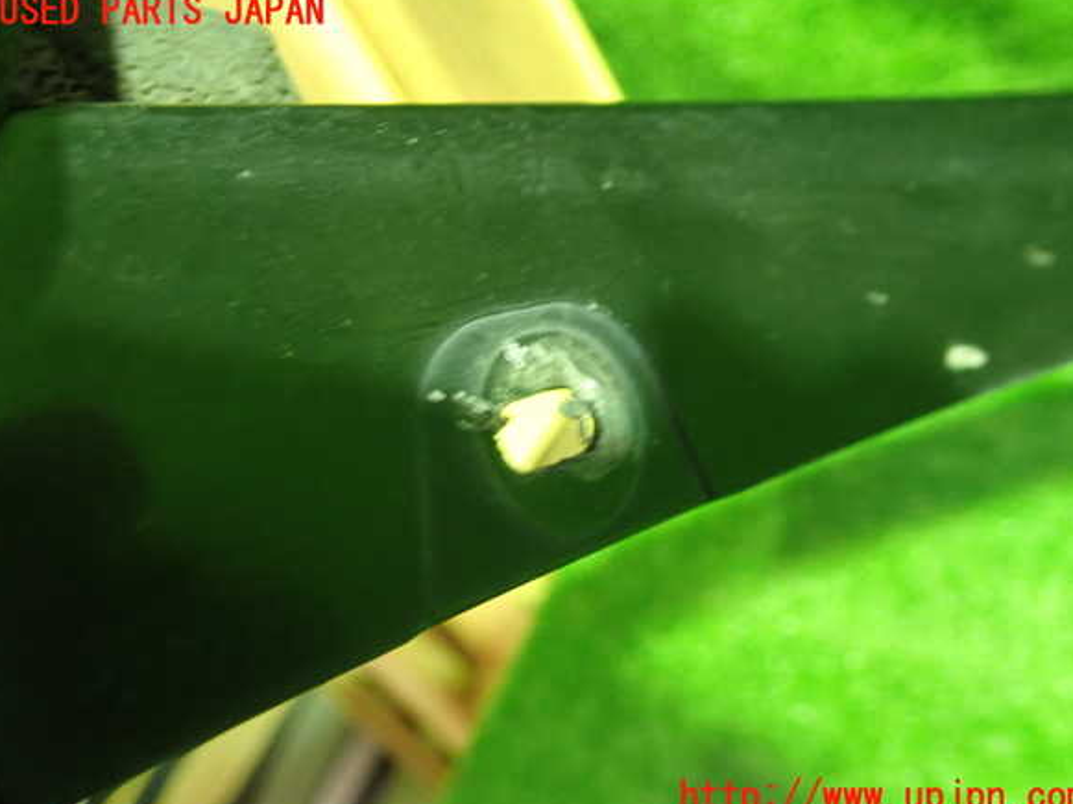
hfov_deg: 58.4
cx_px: 543
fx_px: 960
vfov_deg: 45.4
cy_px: 405
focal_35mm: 31
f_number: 2.3
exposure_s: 1/15
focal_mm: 5.4
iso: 800
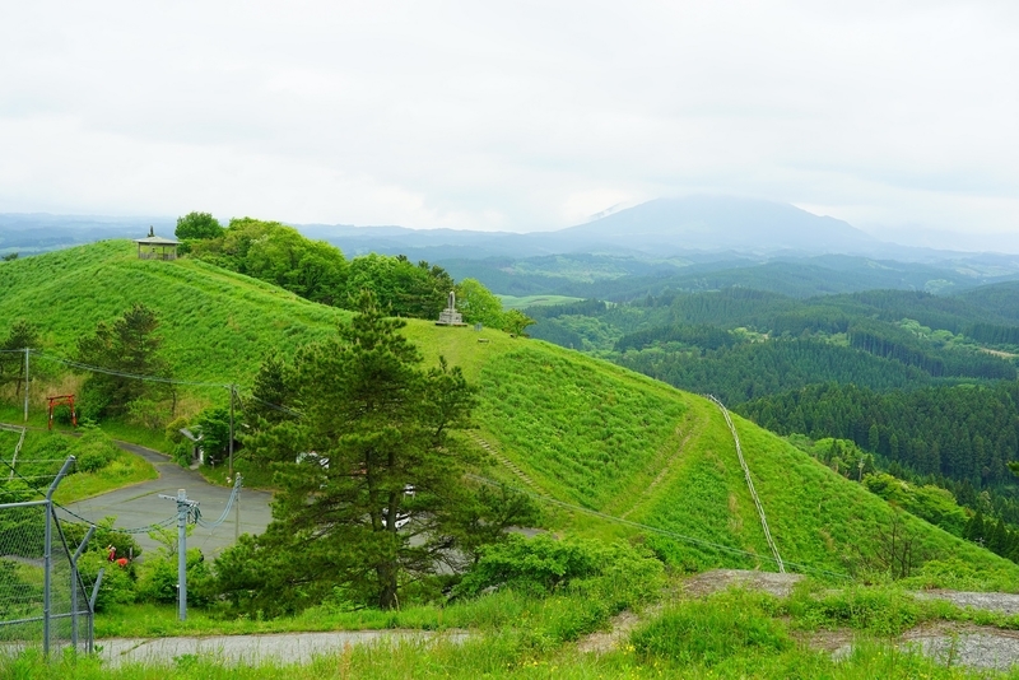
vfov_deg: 33.4
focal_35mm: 40
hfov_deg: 48.4
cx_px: 510
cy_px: 340
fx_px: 1133
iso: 100
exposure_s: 1/100
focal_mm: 40
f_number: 7.1
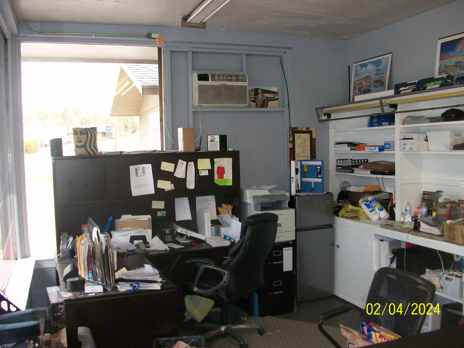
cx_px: 232
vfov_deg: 41.8
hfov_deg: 54.0
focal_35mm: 34
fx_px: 456
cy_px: 174
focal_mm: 5.7
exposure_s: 1/60
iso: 160
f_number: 2.8
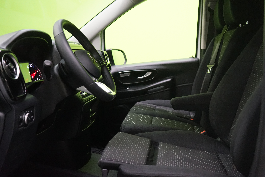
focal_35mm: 37
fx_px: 272
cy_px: 88
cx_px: 132
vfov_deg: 35.9
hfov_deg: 51.9
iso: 5000
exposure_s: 1/160
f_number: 4
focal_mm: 37
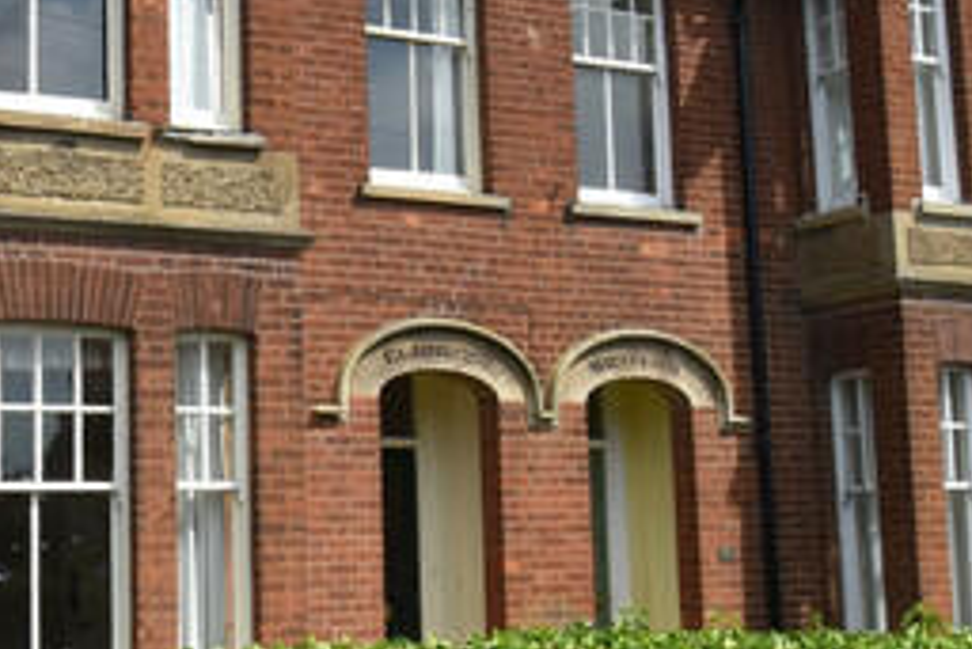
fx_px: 1621
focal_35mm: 60
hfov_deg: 32.8
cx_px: 254
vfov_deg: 22.6
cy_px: 218
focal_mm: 10
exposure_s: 1/640
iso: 400
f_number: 10
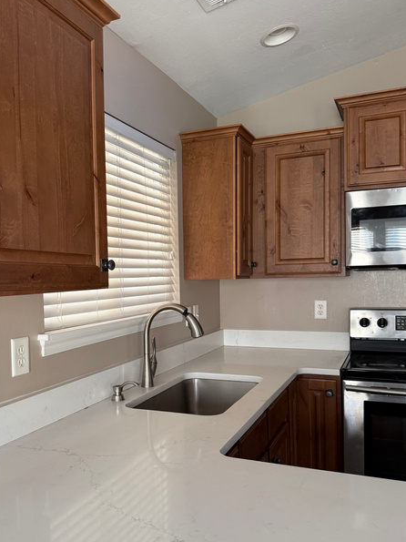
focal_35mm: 31
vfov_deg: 58.3
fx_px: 485
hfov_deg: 45.3
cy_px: 294
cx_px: 168
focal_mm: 6.76
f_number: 1.78
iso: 200
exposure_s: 1/90
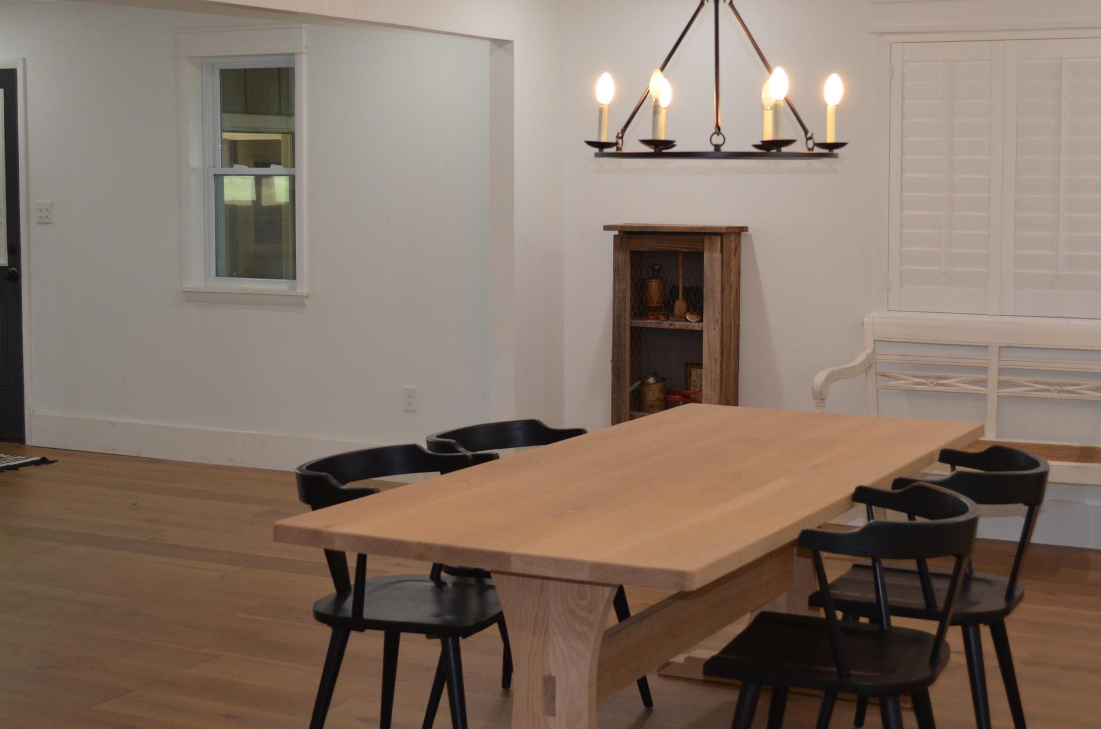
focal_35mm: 55
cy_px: 284
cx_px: 687
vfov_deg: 24.4
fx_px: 1678
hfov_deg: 36.1
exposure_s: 1/60
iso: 500
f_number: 4.5
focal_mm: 28
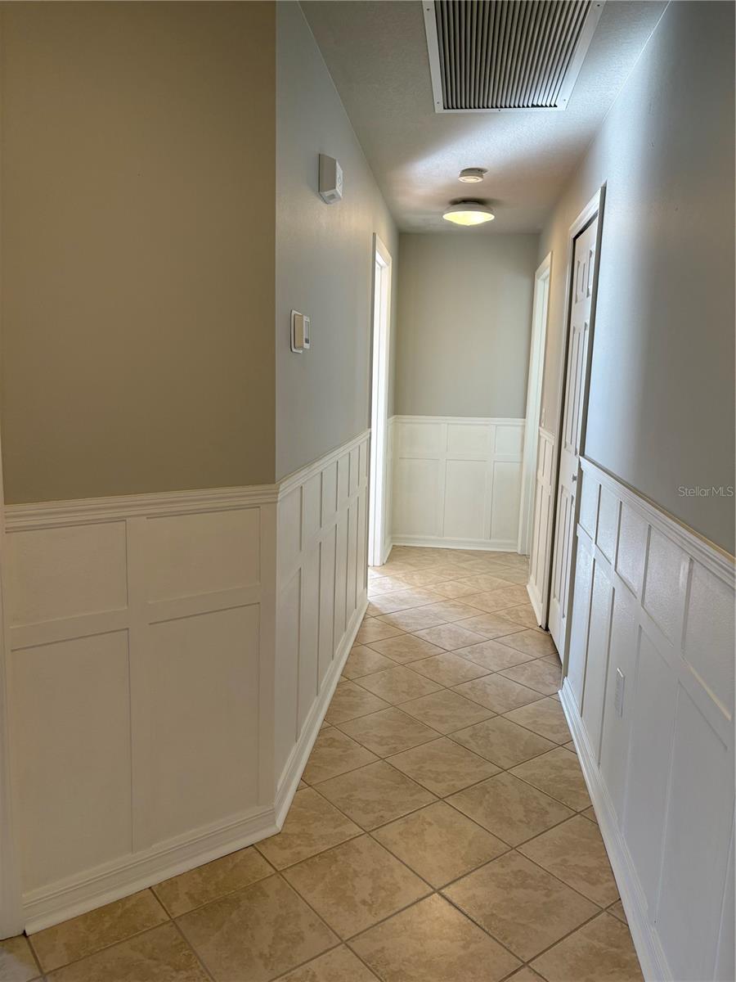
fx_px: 737
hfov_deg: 53.1
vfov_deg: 67.3
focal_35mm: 26
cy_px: 491
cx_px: 368
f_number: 1.6
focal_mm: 5.96
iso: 100
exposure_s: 1/120
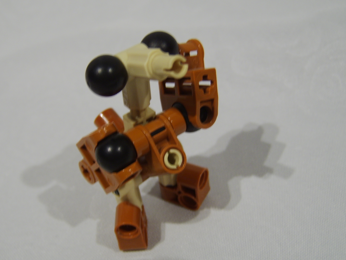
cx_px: 149
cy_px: 134
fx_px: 420
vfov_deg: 34.4
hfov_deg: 44.7
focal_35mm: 42
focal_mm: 8.13
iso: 71
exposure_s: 1/13
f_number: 2.7
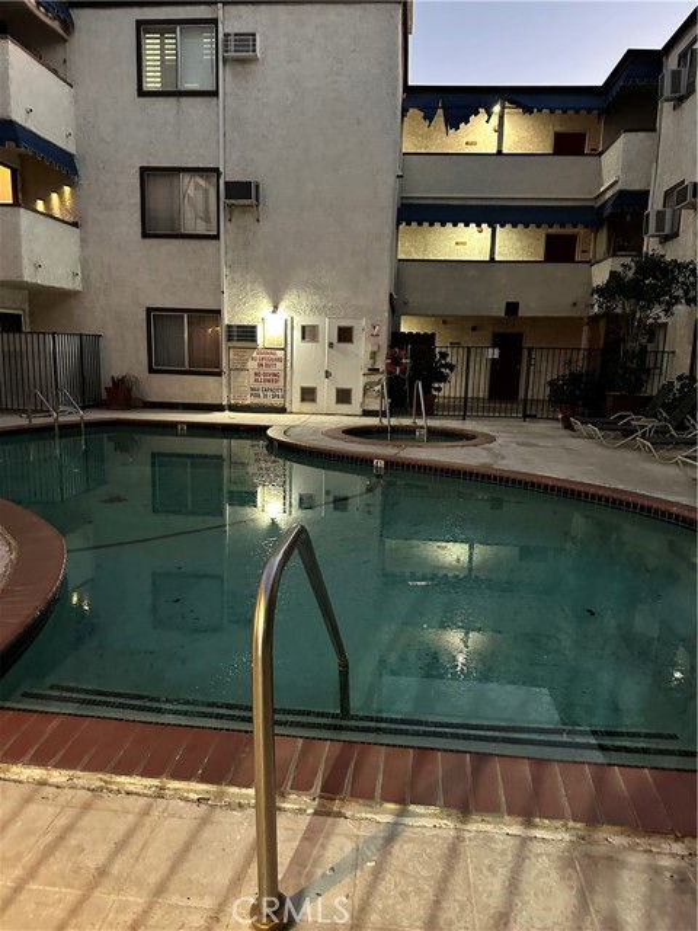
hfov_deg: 56.8
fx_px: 645
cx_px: 349
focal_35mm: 24
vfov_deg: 71.6
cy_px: 466
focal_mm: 6.86
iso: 1000
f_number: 1.78
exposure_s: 1/30
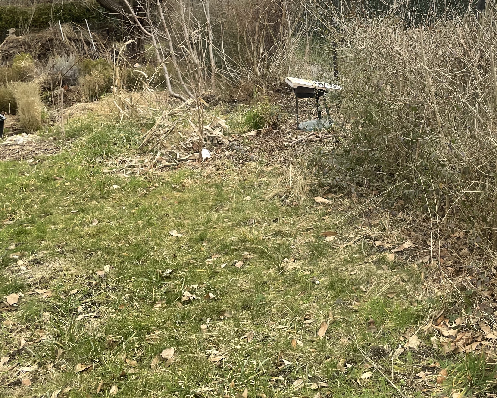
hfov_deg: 41.1
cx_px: 359
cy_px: 99
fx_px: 647
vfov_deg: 33.5
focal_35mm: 44
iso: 32
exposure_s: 1/167
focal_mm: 4.2
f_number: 1.6
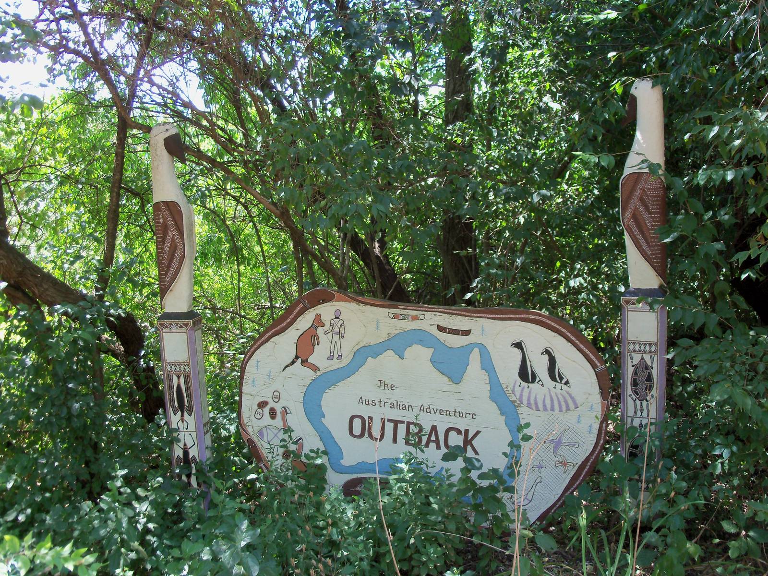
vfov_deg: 40.7
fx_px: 777
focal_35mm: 35
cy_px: 288
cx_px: 384
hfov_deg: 52.6
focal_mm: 6.3
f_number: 3
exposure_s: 1/80
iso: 80
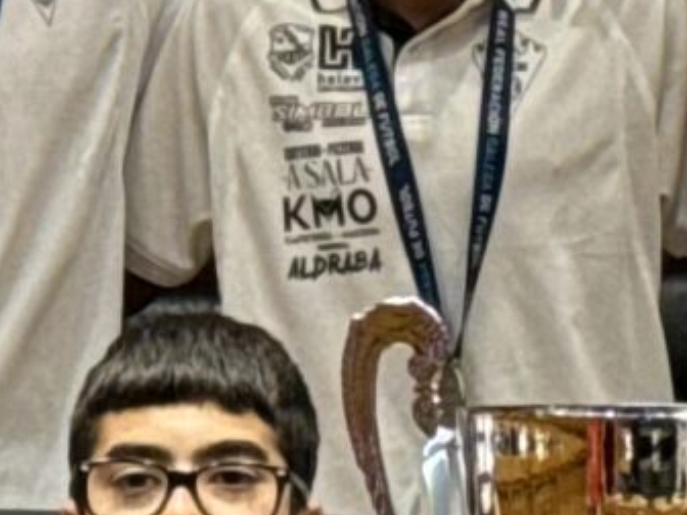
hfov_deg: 5.4
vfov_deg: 4.1
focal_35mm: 366
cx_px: 258
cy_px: 497
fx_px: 7264
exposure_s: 1/53
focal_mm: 6.76
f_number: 1.78
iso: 250
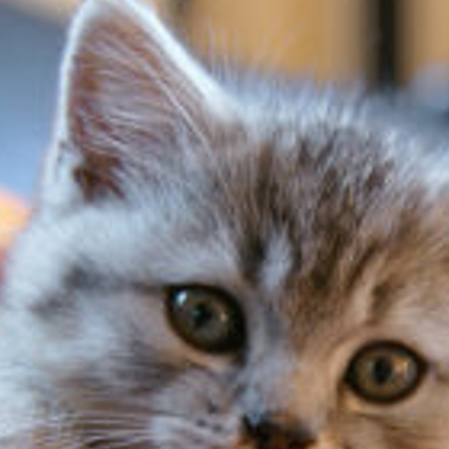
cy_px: 382
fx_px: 1497
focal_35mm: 102
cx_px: 340
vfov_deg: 16.9
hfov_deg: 17.0
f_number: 2.8
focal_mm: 28
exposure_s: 1/30
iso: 100
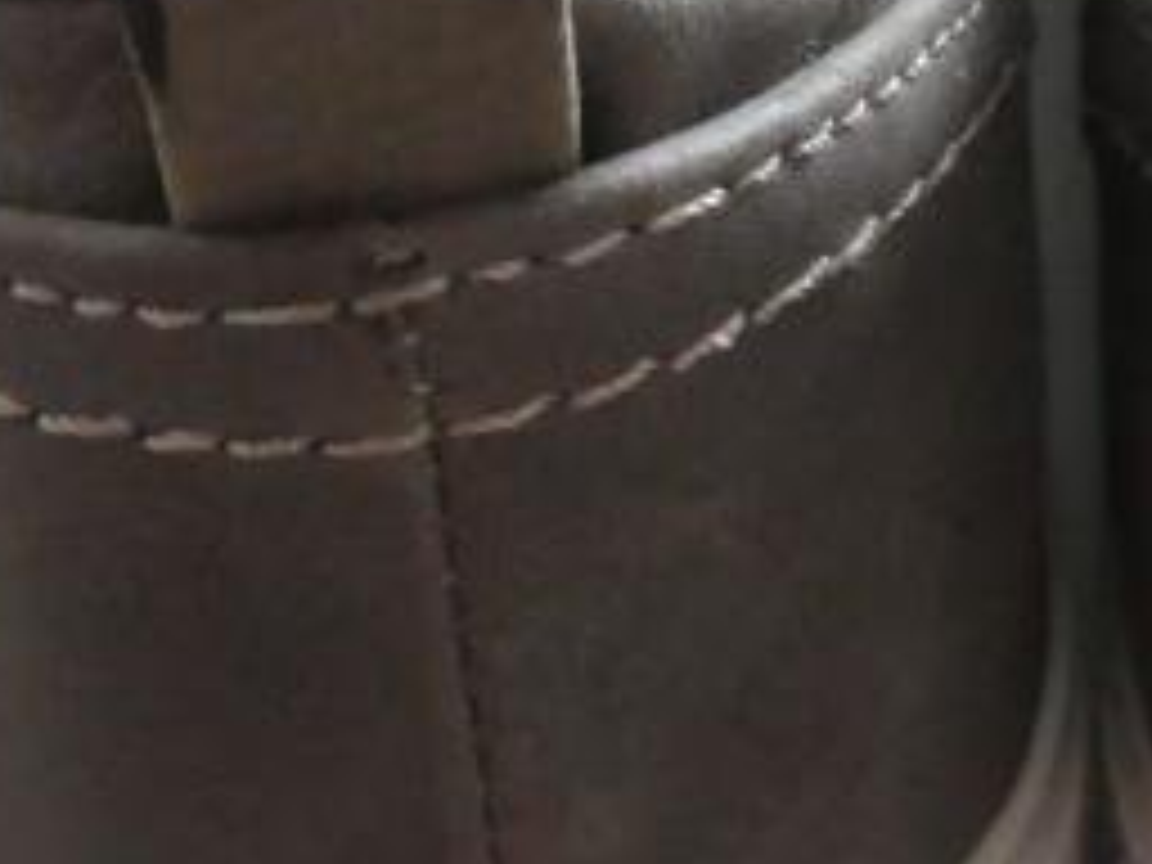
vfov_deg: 19.5
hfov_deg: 25.0
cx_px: 1089
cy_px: 634
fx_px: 2496
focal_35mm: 75
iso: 1600
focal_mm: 4.3
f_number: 3.3
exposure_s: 1/40
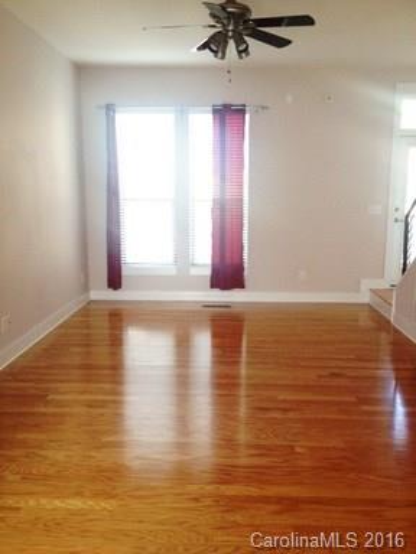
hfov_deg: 40.7
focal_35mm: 35
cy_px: 277
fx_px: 561
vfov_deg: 52.6
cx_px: 208
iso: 80
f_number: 2.4
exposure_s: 1/30
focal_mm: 4.28
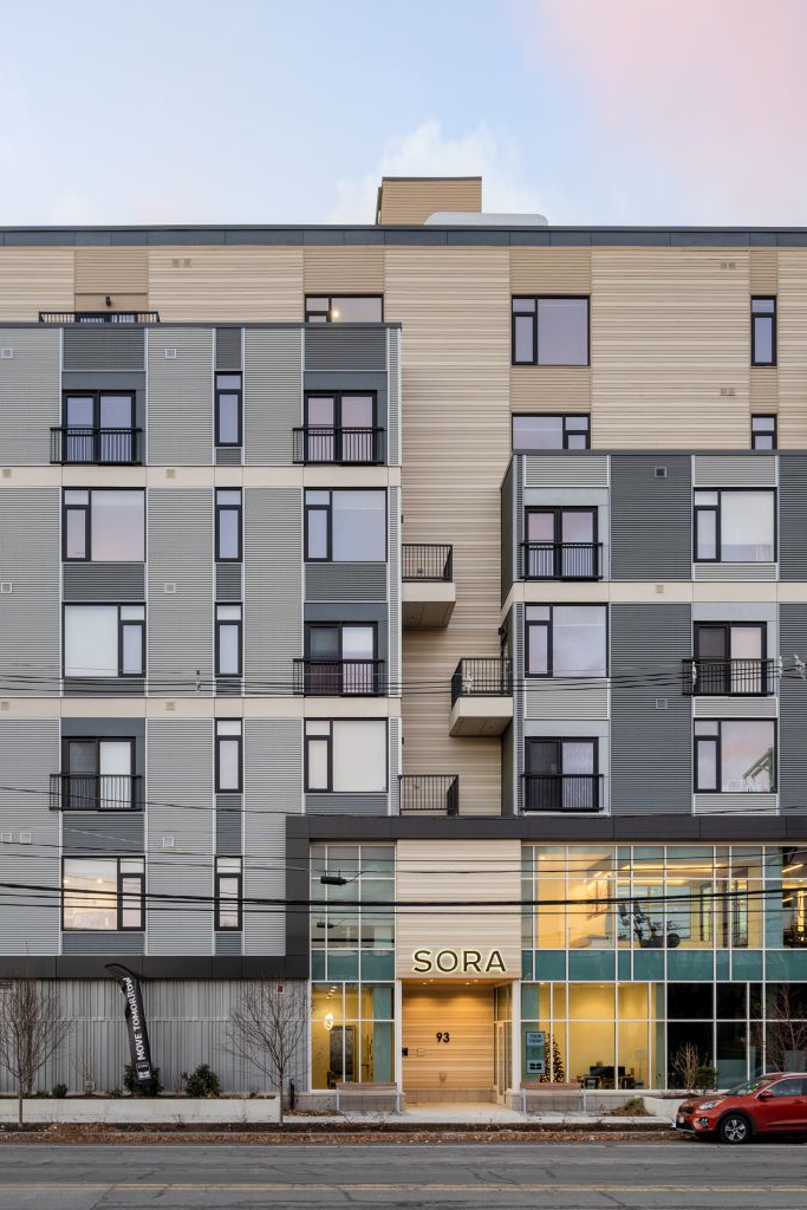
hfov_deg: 48.4
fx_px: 867
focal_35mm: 26
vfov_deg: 69.8
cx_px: 221
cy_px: 586
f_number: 7.1
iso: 125
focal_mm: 16.5
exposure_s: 1/8
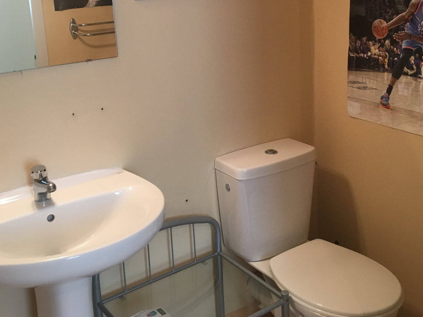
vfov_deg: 31.7
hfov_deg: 42.1
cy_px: 85
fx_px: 550
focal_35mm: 45
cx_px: 224
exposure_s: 1/33
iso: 125
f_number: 2.2
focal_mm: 4.15
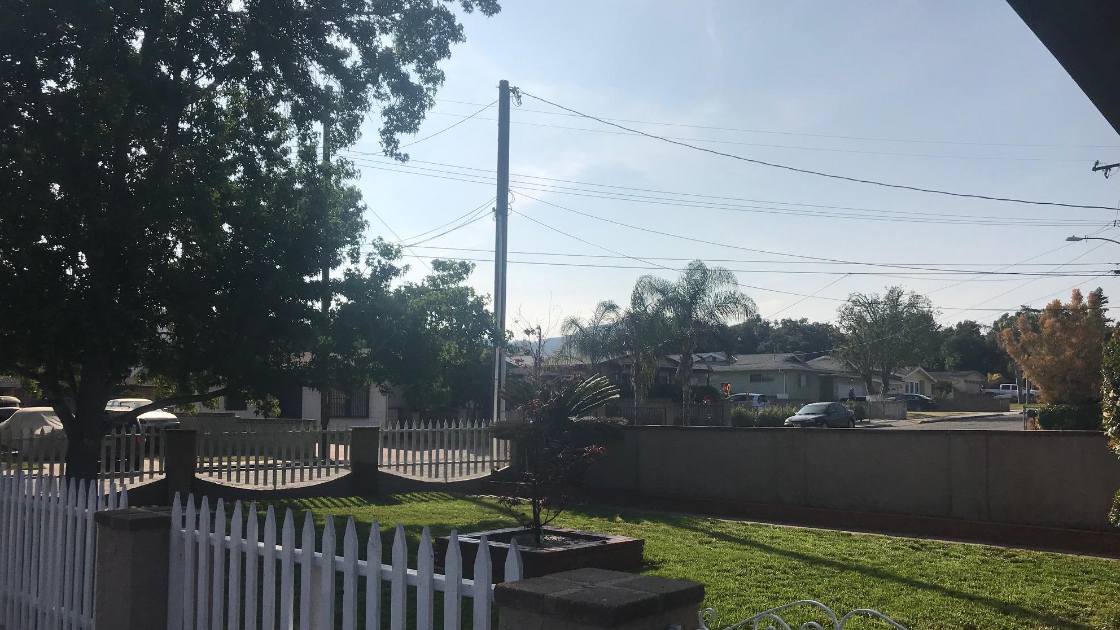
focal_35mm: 31
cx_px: 553
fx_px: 921
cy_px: 370
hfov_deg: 62.6
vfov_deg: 37.7
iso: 25
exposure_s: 1/6410
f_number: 1.8
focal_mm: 3.99
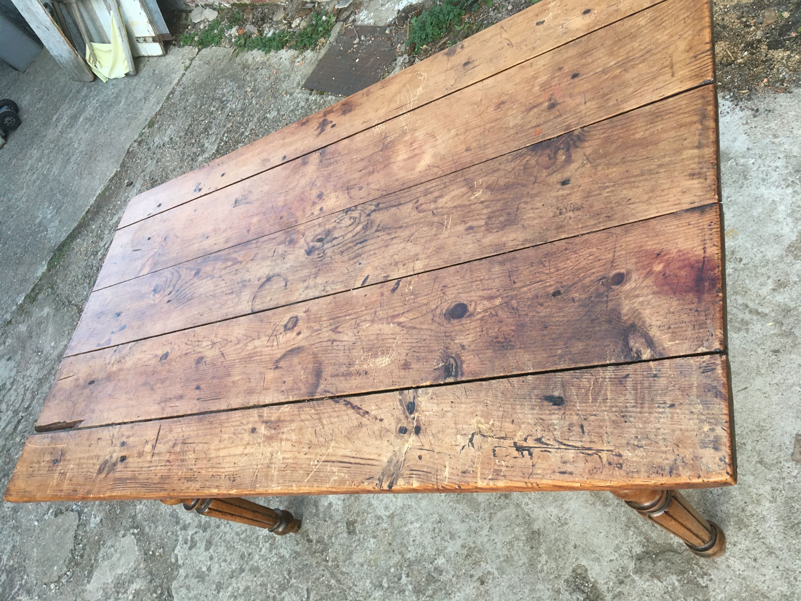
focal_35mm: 29
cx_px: 400
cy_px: 300
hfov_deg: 61.7
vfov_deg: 48.2
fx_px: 671
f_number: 2.2
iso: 125
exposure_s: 1/33
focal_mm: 4.15
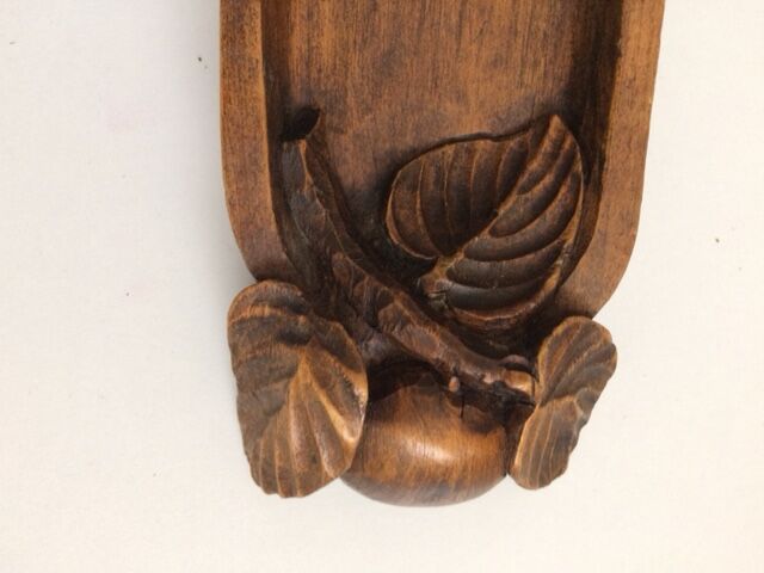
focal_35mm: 29
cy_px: 286
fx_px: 640
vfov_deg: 48.2
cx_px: 382
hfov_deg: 61.7
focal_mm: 4.15
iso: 250
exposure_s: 1/33
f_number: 2.2
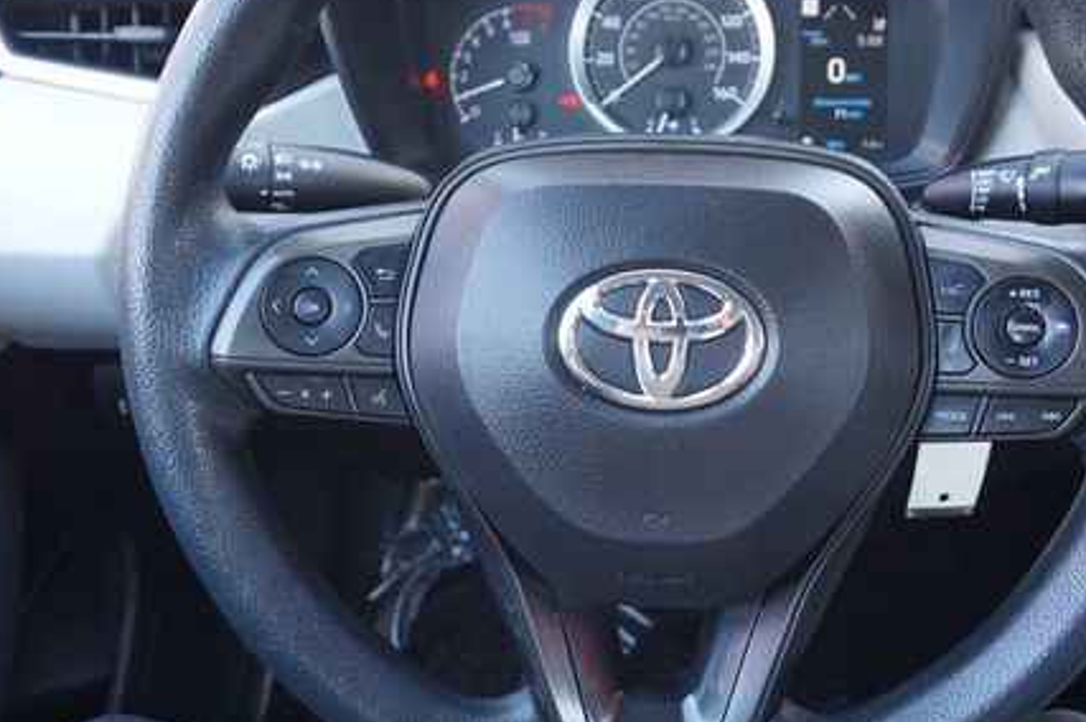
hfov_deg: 52.7
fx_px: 1085
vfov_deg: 36.7
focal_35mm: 36
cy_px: 300
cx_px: 664
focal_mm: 16
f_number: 4
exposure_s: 1/60
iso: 640
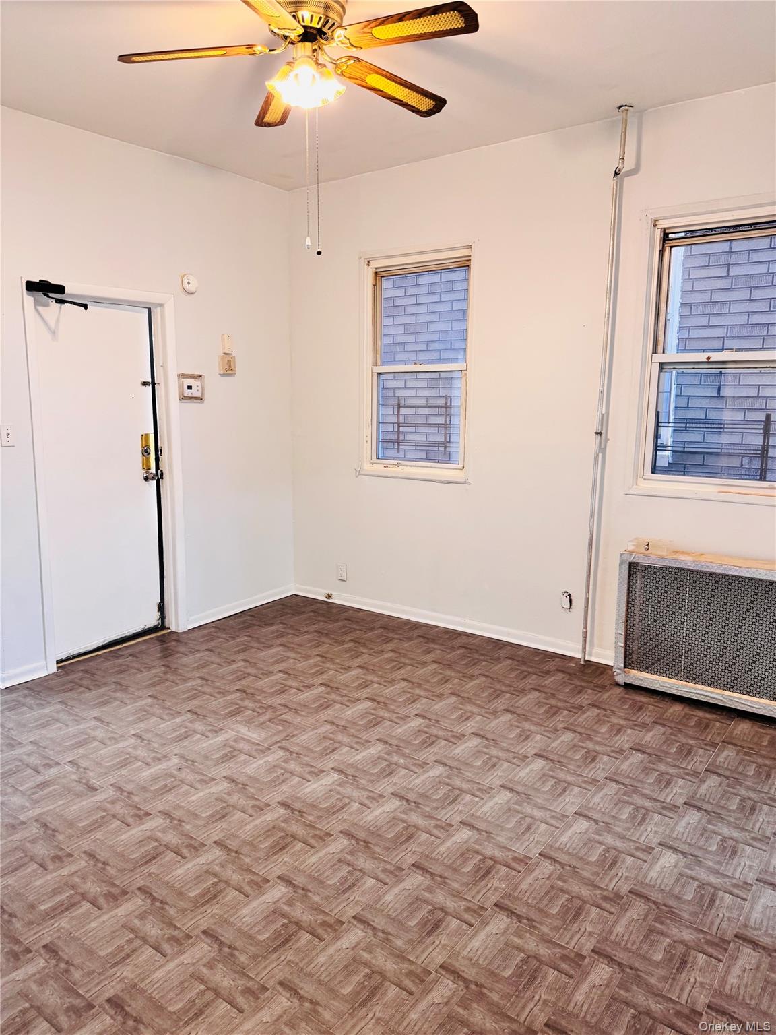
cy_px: 518
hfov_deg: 56.8
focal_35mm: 24
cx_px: 388
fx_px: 717
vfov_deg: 71.6
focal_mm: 6.76
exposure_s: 1/60
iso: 250
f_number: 1.78
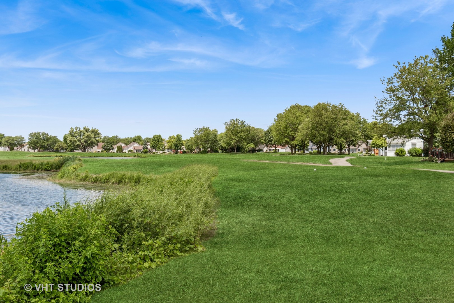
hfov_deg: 53.1
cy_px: 152
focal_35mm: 36
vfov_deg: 36.9
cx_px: 227
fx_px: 454
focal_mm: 24
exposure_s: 1/640
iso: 250
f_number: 8
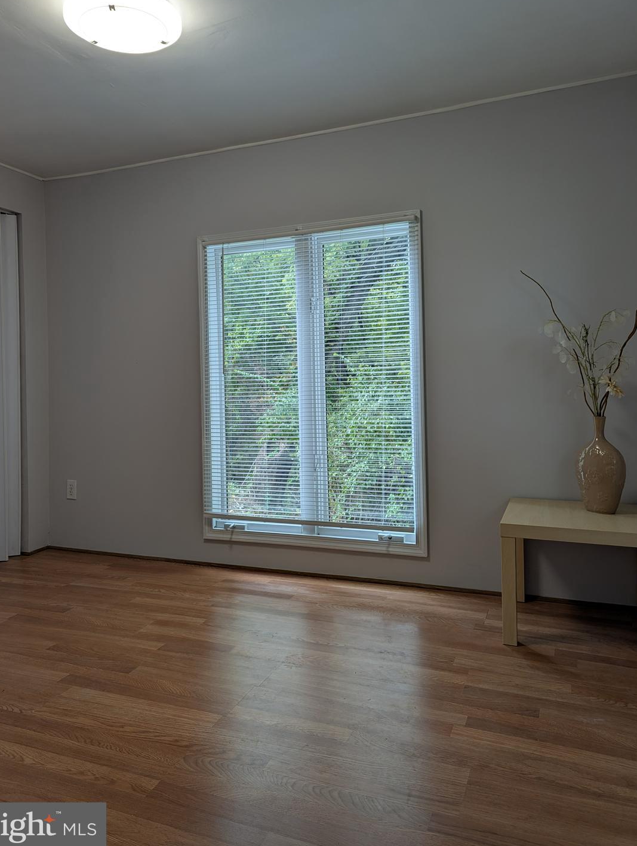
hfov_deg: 53.1
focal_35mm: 26
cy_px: 393
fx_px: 637
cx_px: 302
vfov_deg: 67.2
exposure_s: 1/121
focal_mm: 6.81
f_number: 1.85
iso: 44
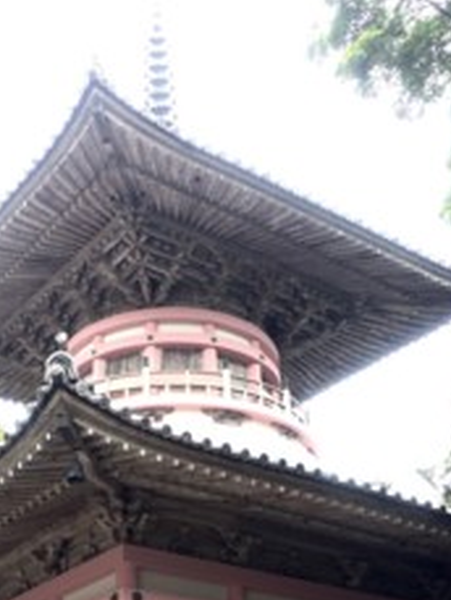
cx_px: 160
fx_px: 989
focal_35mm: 57
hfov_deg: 25.6
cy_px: 527
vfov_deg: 32.3
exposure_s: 1/176
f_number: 2.2
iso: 32
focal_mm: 4.15
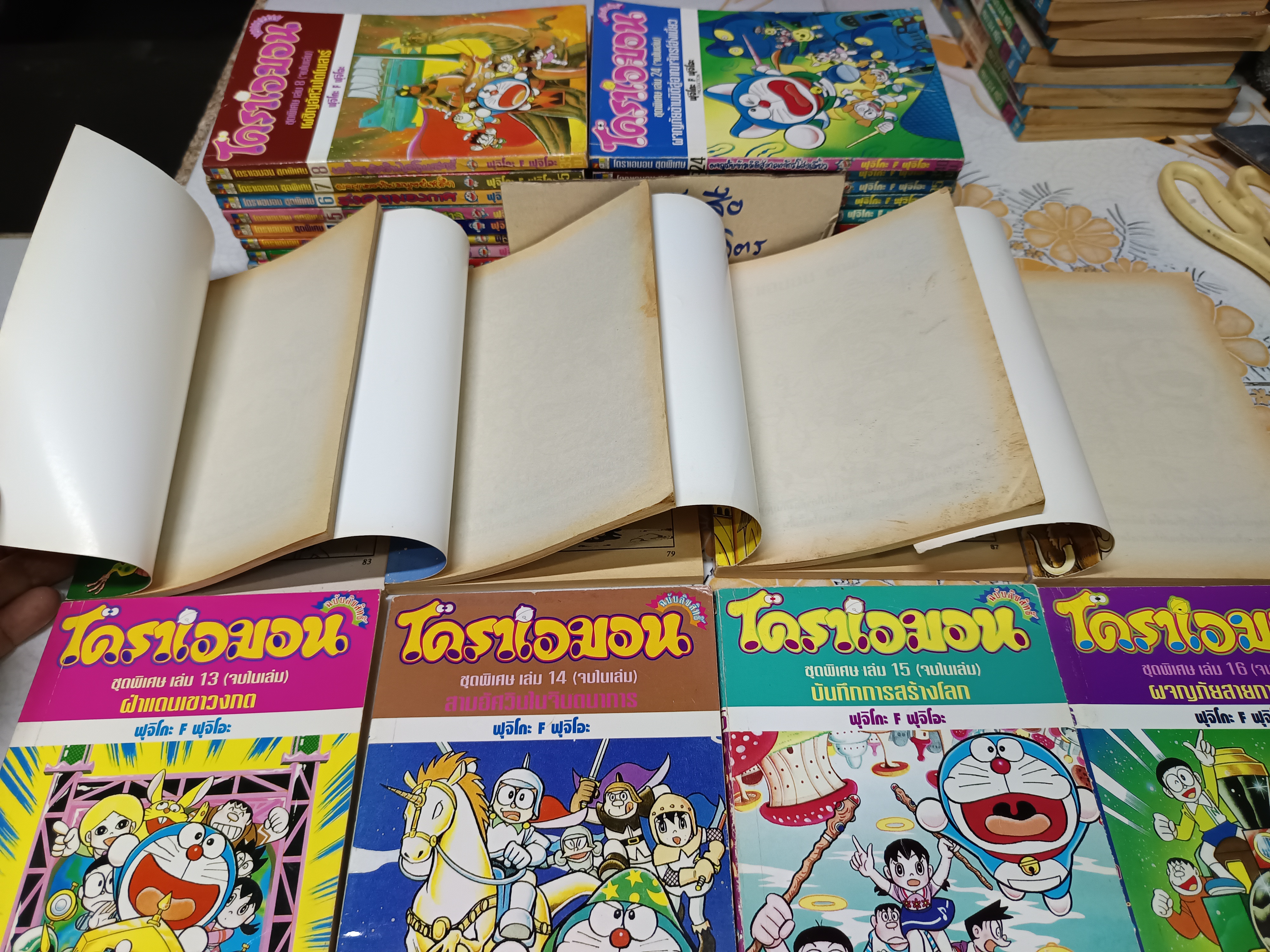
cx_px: 635
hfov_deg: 71.6
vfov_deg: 56.8
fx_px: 881
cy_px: 476
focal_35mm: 24
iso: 991
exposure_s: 1/33.3
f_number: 1.7
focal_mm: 5.31
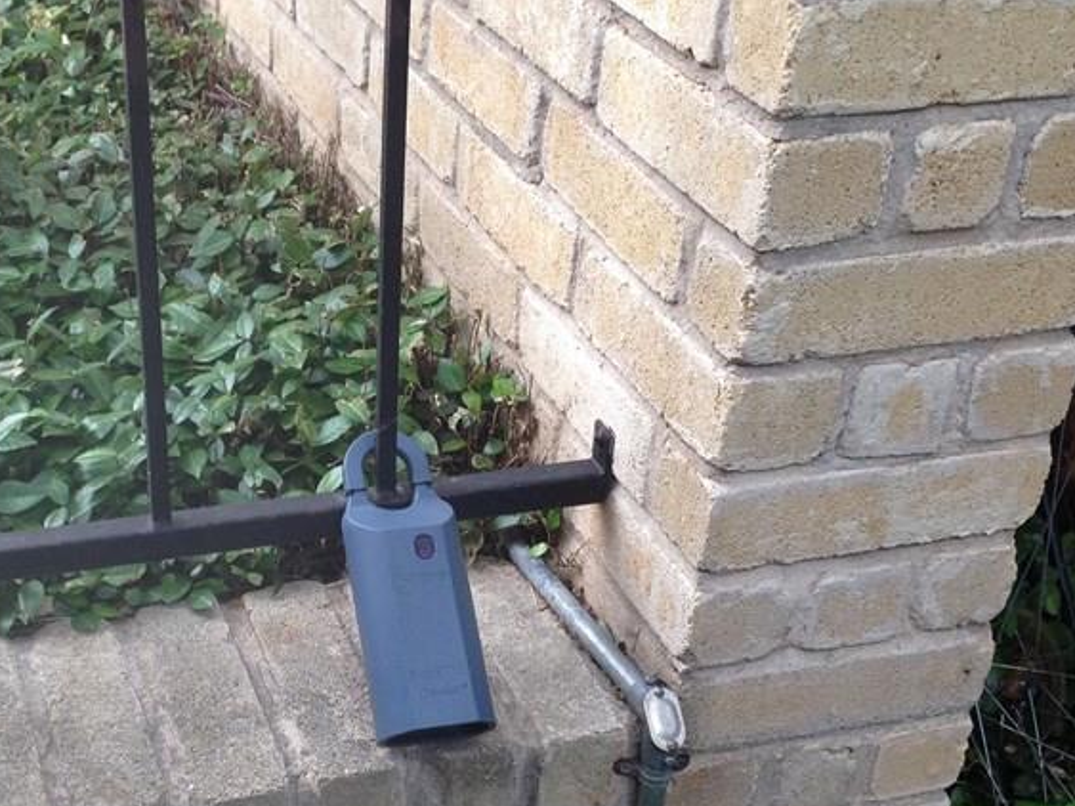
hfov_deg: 31.5
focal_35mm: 60
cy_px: 640
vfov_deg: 24.0
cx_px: 254
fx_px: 1863
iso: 80
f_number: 2.4
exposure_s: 1/120
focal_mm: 4.12
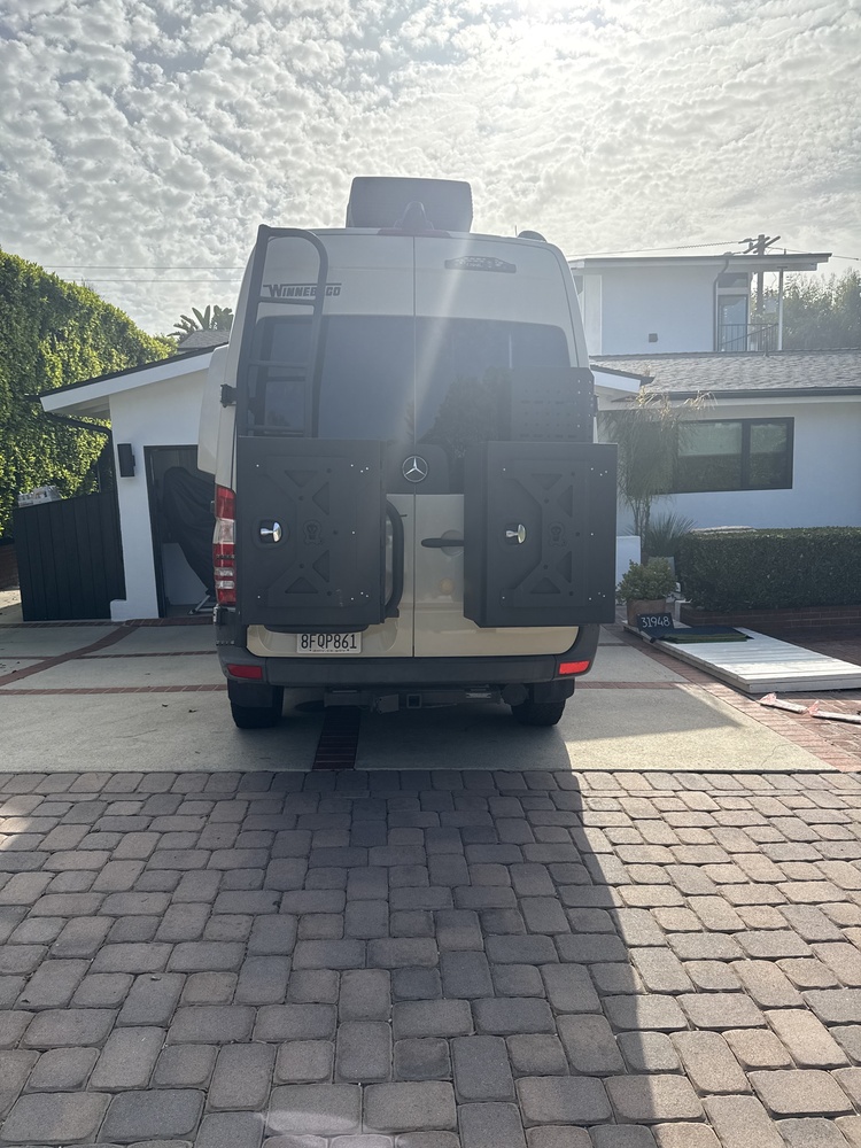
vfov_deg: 71.6
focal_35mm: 24
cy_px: 574
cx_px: 430
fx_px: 796
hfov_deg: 56.8
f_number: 1.78
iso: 100
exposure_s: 1/7353
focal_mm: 6.76
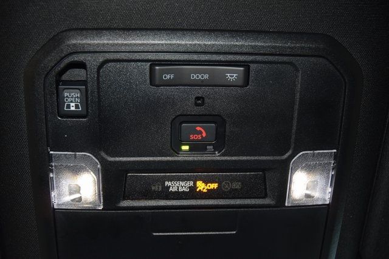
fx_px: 503
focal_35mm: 46
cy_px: 130
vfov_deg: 29.0
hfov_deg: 42.3
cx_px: 194
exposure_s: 1/25
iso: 640
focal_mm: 31
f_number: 4
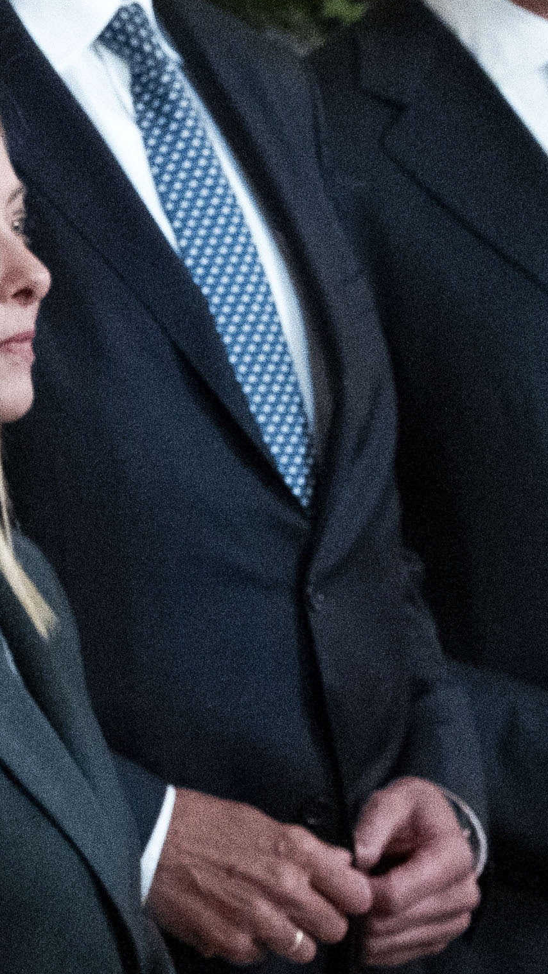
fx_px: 10796
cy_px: 444
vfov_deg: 5.2
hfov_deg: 2.9
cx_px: -1162
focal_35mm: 418
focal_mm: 70
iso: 6400
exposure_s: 1/160
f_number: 5
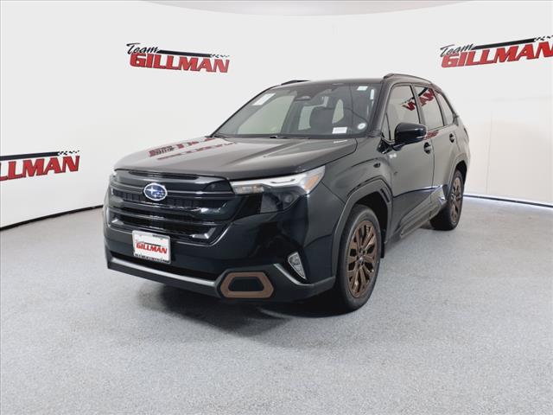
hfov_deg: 65.3
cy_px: 208
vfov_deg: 51.4
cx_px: 276
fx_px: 431
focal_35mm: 27
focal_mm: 3.58
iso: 40
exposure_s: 1/120
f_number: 1.9
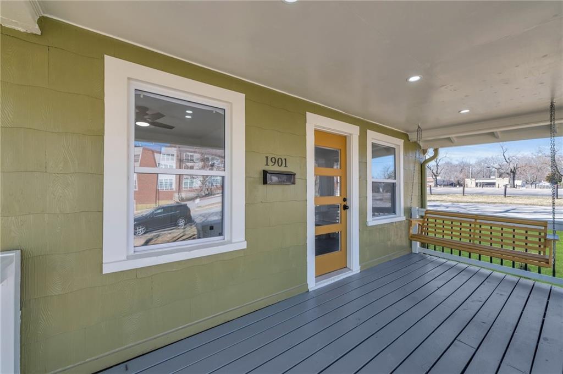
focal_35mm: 14
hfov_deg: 104.3
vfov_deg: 81.1
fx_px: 219
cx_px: 282
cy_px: 187
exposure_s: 1/160
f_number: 9
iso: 400
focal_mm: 14
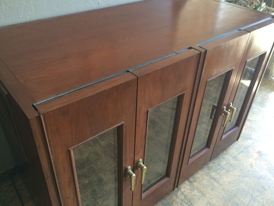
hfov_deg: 56.8
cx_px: 135
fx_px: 253
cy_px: 98
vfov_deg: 44.1
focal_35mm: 32
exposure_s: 1/30
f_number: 2.2
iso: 64
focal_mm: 4.12
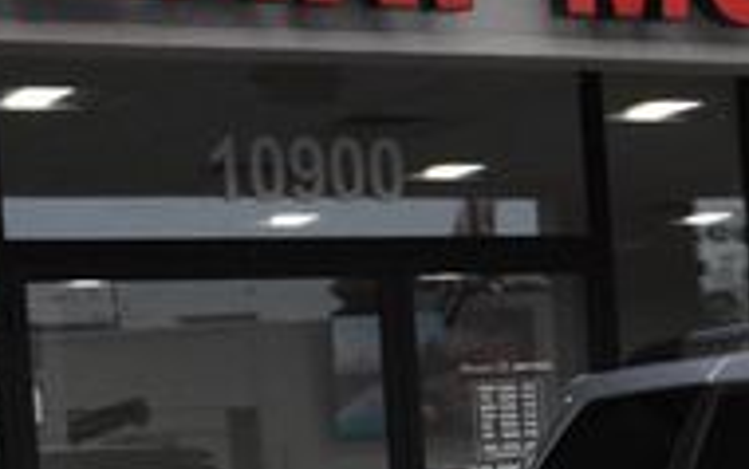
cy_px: 615
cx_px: 1013
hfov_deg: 15.3
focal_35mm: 129
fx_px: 2629
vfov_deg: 10.0
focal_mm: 25
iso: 2500
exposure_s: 1/1000
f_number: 13
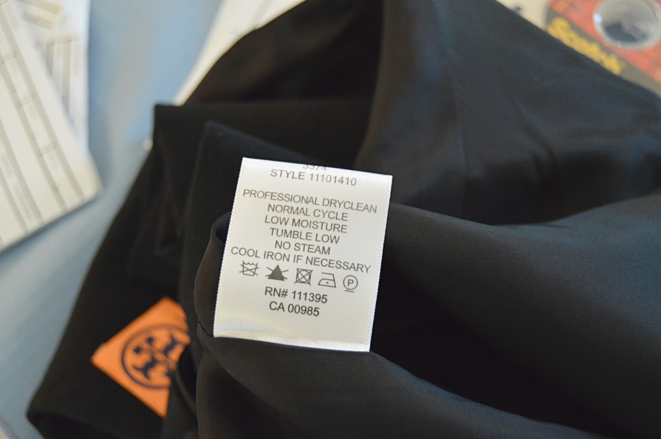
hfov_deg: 41.1
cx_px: 330
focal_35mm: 48
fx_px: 881
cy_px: 220
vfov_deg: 28.0
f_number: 4.5
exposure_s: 1/60
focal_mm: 32
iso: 2800
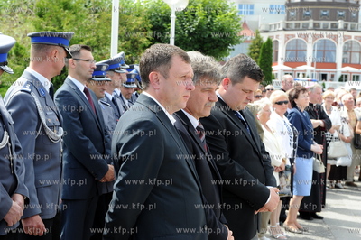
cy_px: 120
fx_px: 701
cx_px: 180
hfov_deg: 28.9
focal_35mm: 70
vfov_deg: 19.4
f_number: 9
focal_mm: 70
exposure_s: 1/250
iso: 400
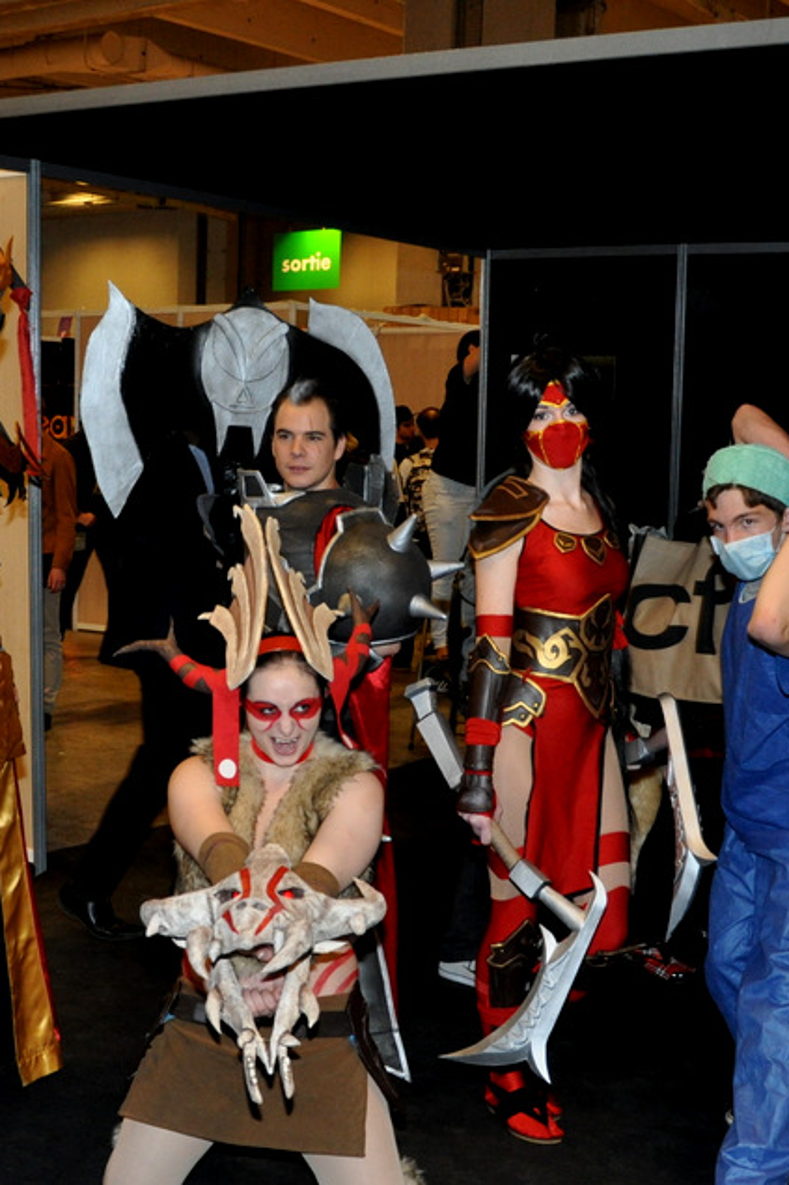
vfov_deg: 38.7
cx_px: 246
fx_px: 1677
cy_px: 725
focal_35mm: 51
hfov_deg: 26.3
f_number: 4
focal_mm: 18
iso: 800
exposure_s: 1/60
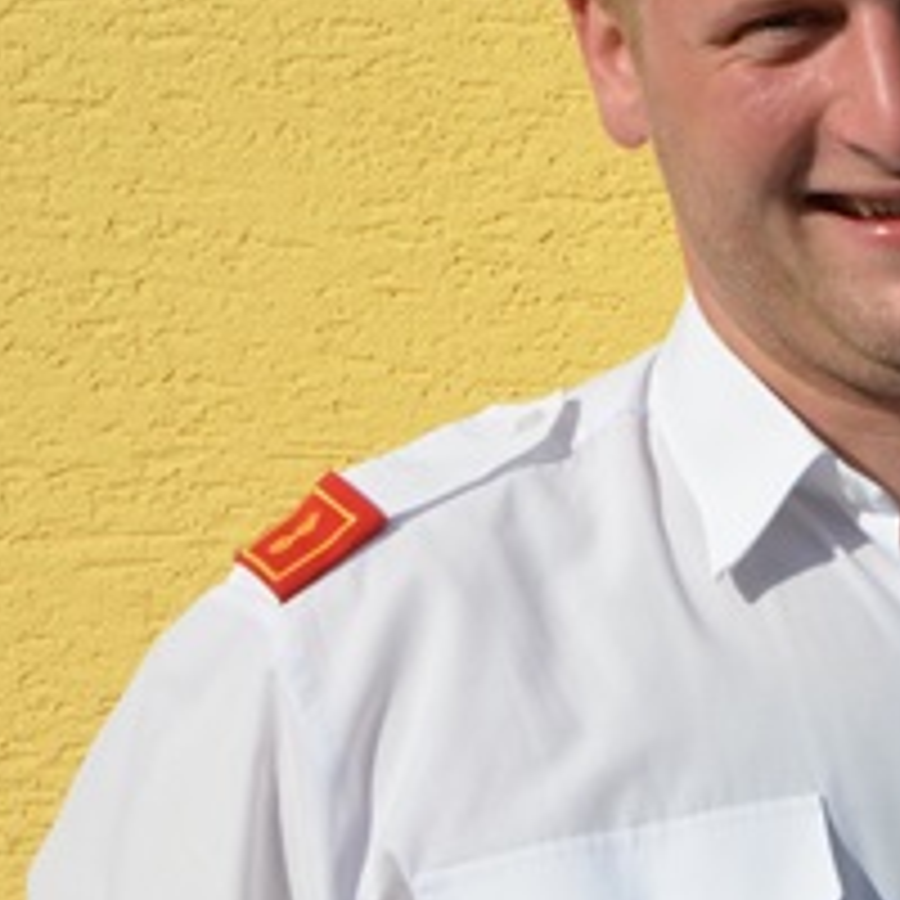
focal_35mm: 178
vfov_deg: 9.8
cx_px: 1656
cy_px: 698
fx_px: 5227
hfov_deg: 9.3
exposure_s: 1/800
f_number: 14
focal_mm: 35
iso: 500
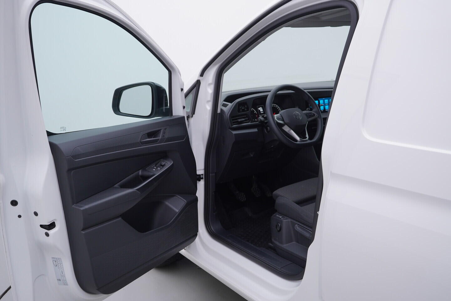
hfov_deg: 53.1
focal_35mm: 36
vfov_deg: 36.9
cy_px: 150
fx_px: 451
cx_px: 226
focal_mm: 24
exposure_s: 1/60
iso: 125
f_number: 4
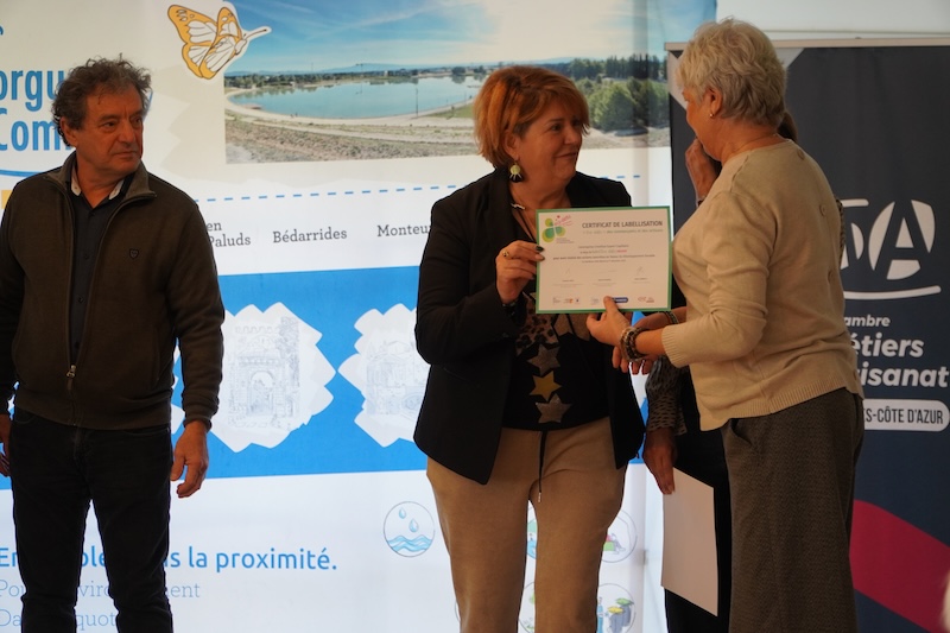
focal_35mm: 124
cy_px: 316
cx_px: 475
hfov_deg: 16.5
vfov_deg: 11.0
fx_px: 3285
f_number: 4
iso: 640
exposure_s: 1/160
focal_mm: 83
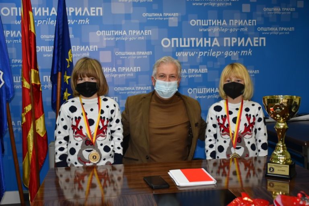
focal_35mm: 45
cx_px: 154
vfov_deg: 29.9
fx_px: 386
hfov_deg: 43.6
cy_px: 103
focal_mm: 30
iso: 800
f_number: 5
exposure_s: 1/100
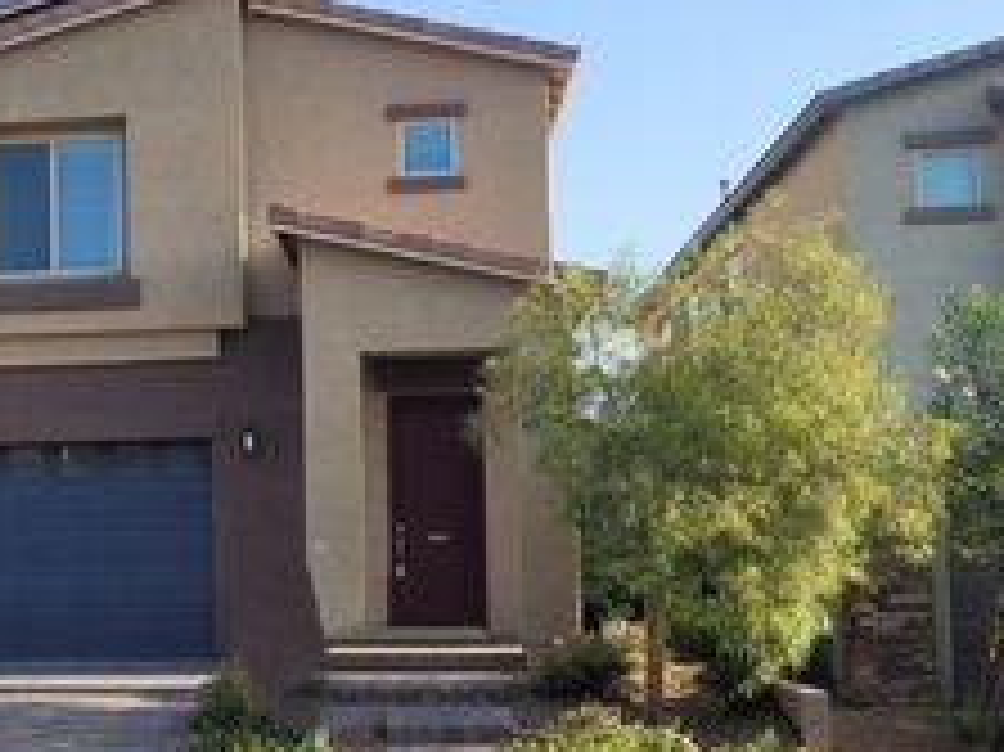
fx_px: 1623
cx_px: 221
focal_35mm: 56
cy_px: 480
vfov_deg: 26.0
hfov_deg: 33.5
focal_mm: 7
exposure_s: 1/389
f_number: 1.8
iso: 20
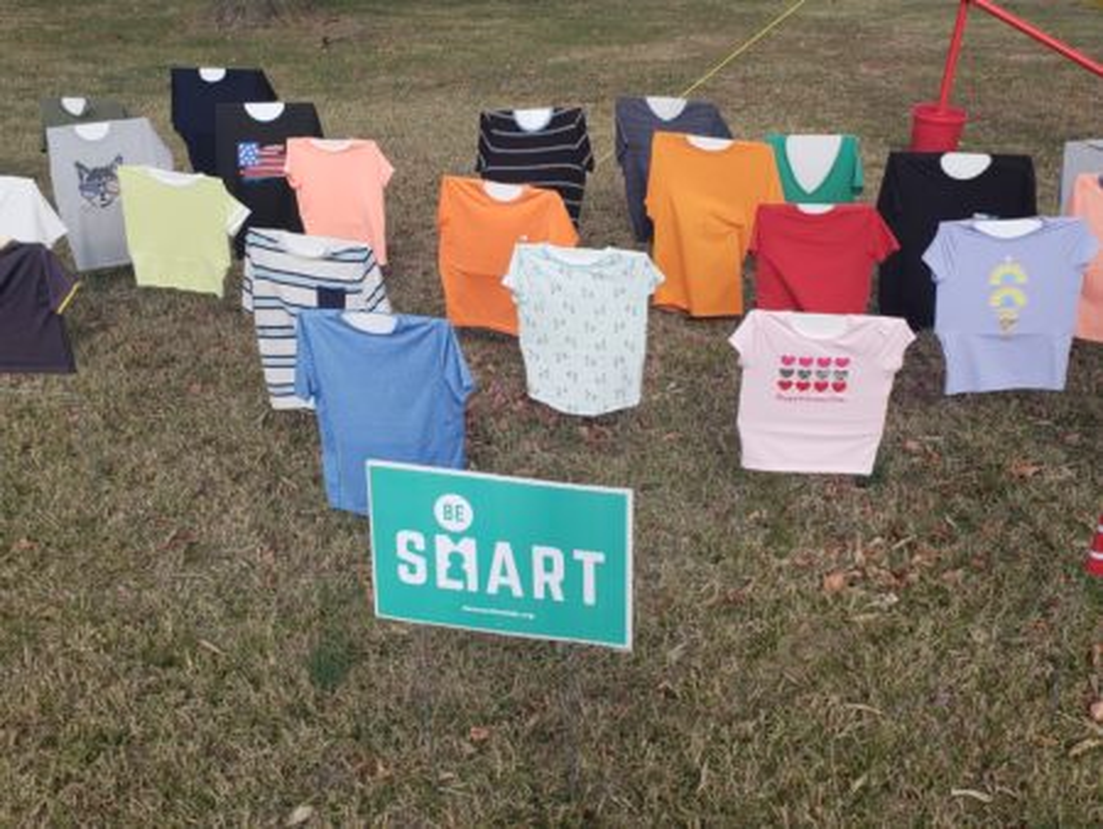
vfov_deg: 53.1
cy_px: 414
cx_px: 552
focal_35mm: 26
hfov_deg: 67.3
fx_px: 829
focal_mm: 4.3
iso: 50
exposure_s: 1/1412
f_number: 2.4
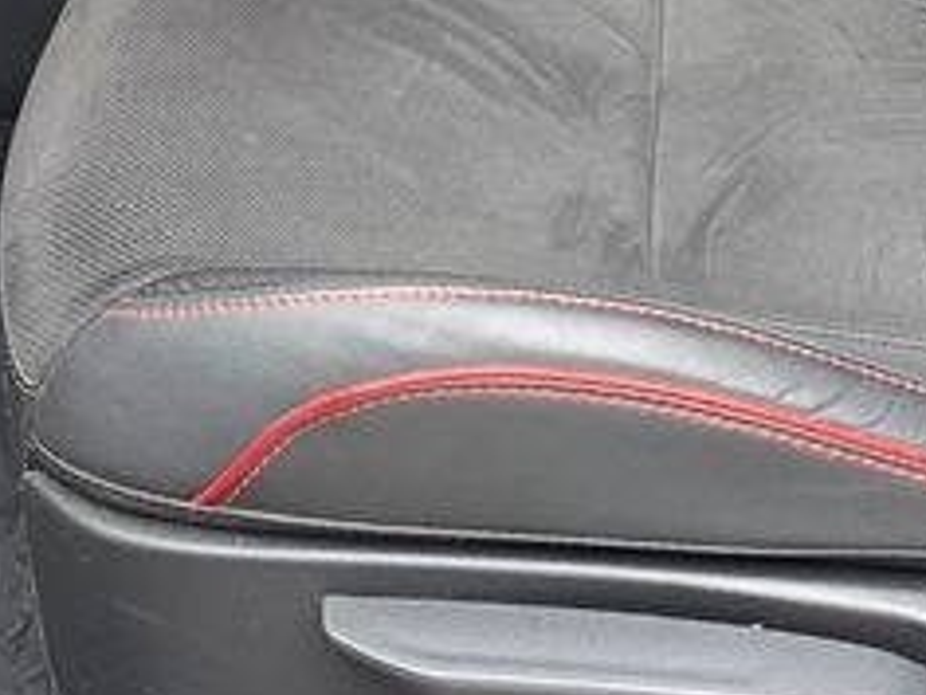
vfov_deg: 13.2
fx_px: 2675
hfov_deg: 19.6
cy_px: -601
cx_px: 388
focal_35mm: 100
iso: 200
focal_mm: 6.3
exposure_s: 1/100
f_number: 1.7
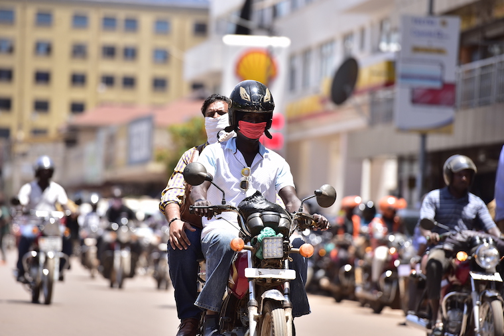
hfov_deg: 10.3
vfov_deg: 6.9
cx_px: 252
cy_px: 168
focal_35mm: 200
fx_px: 2800
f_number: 4
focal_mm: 200
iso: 200
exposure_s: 1/1250
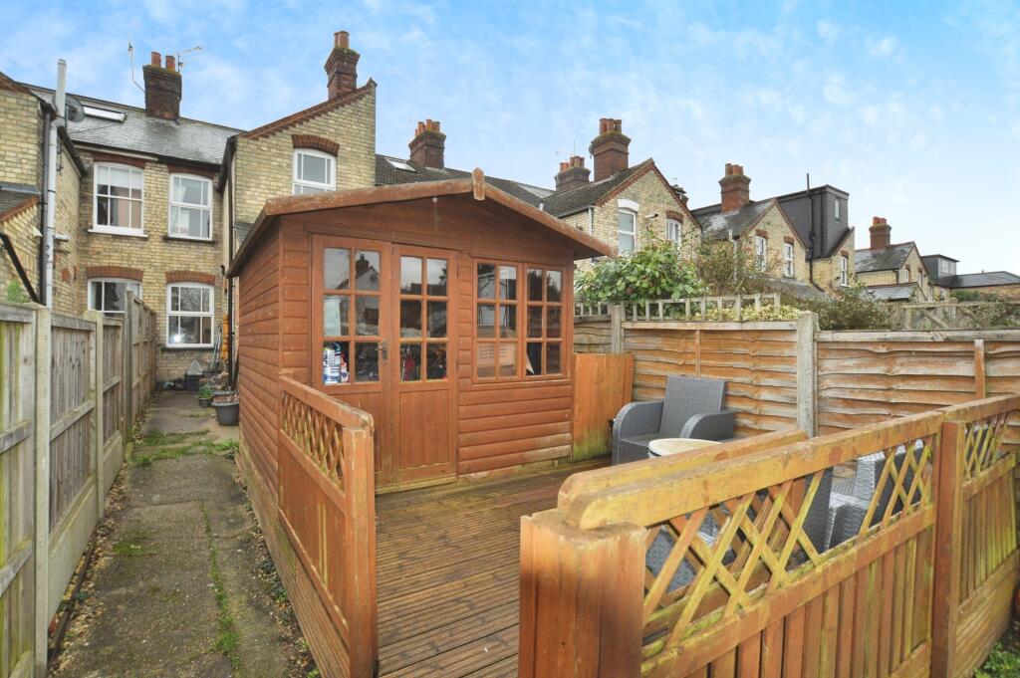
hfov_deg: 95.0
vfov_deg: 72.0
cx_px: 510
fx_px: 467
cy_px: 339
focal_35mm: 16
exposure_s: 1/125
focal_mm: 11
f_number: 4.5
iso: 400
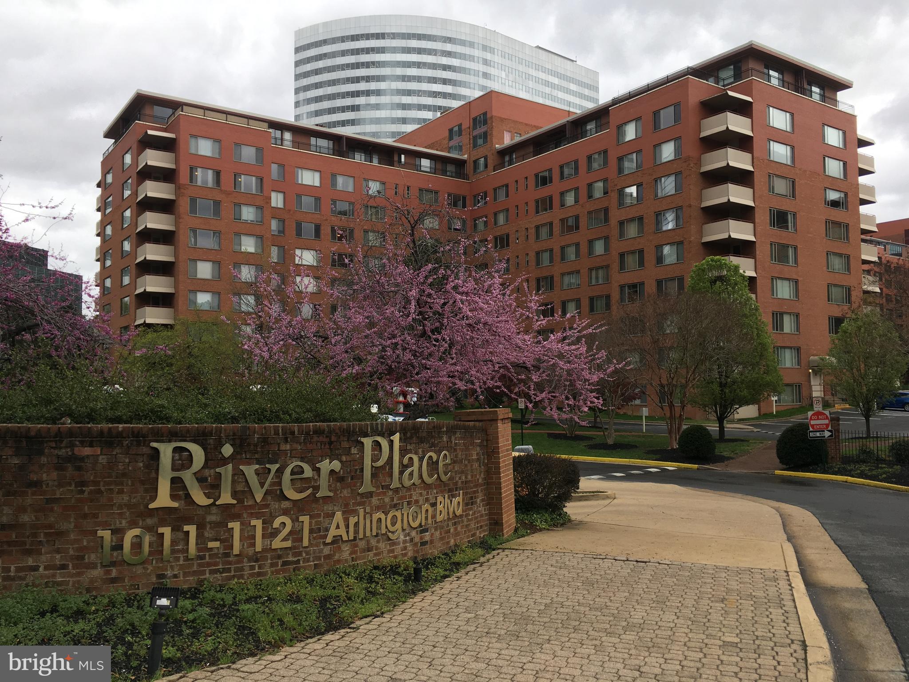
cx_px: 454
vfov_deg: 48.2
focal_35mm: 29
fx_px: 762
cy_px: 341
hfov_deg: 61.7
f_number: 2.2
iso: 25
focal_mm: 4.15
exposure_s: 1/234
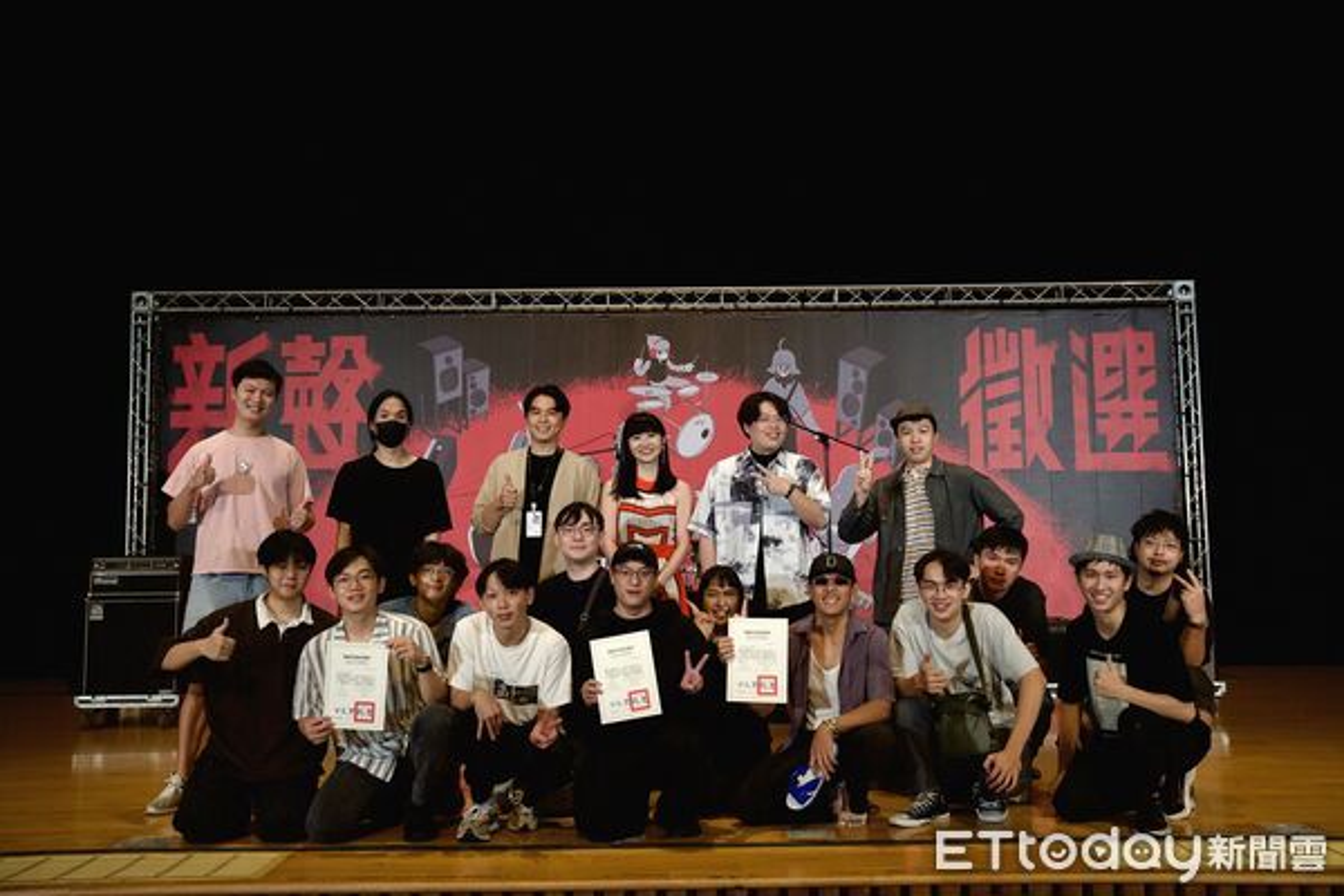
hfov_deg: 55.7
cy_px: 448
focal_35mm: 34
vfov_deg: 38.8
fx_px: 1273
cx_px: 672
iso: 6400
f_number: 4
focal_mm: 34.1
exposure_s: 1/250
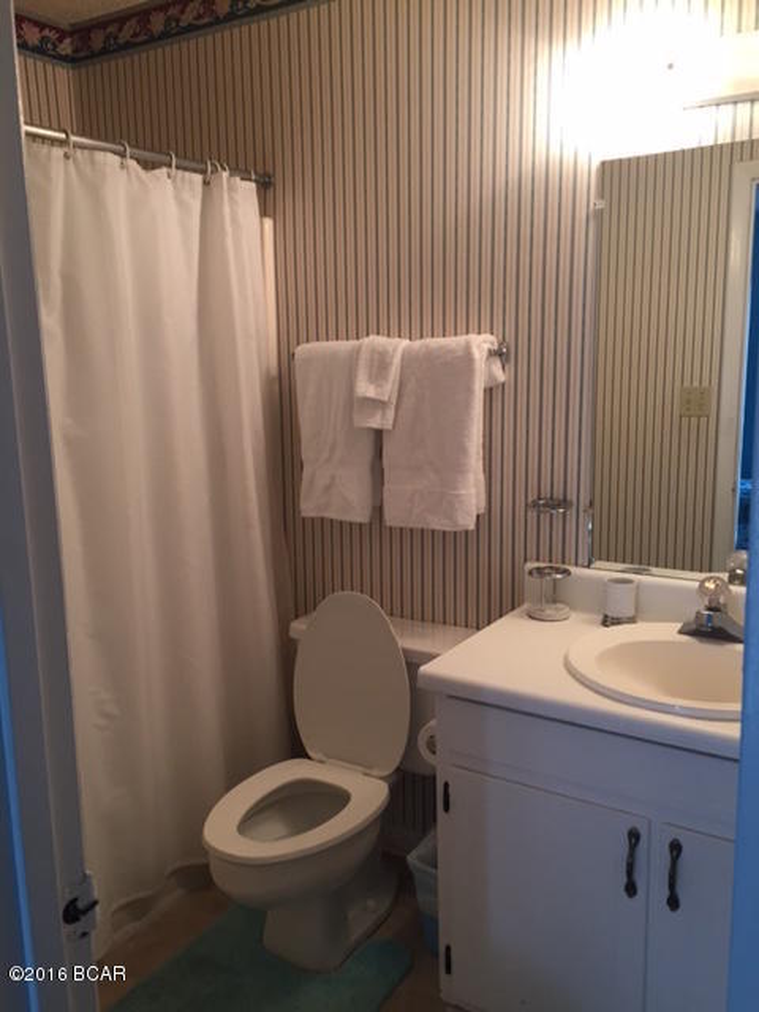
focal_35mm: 29
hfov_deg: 48.2
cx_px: 380
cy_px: 506
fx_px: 848
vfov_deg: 61.7
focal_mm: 4.15
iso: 80
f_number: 2.2
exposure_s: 1/30
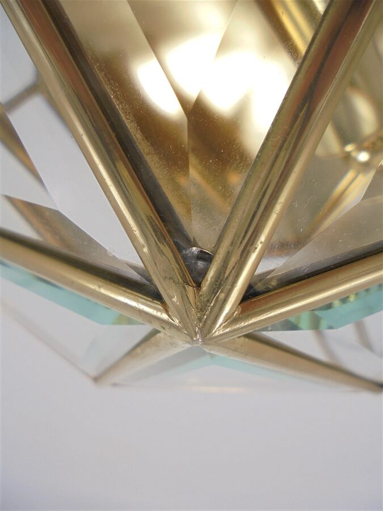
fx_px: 384
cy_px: 256
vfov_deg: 67.3
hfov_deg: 53.1
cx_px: 192
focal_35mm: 26
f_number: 3.5
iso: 100
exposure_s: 1/80
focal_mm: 4.6
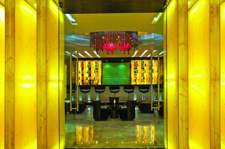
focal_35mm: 39
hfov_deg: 49.6
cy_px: 74
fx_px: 243
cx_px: 112
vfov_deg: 34.1
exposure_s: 1/2.5
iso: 250
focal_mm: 26
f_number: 11
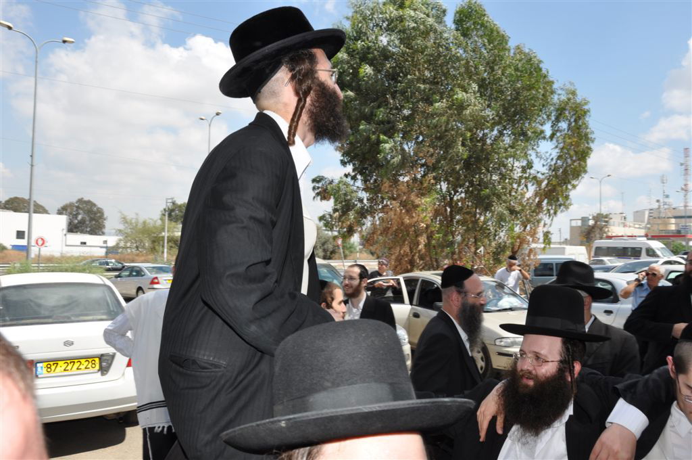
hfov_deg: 57.3
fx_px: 634
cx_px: 346
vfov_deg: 39.9
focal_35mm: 33
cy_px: 230
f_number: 13
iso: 200
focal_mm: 22
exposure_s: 1/200
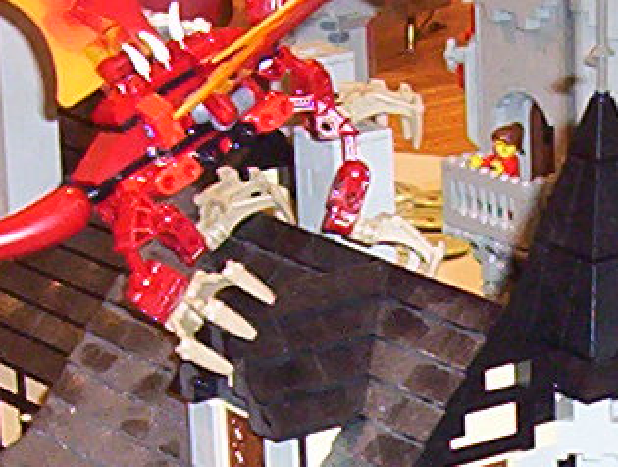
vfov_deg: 6.6
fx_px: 3992
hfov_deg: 8.7
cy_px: 593
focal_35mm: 223
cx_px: 793
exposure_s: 1/60
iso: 140
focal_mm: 5.77
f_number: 2.73
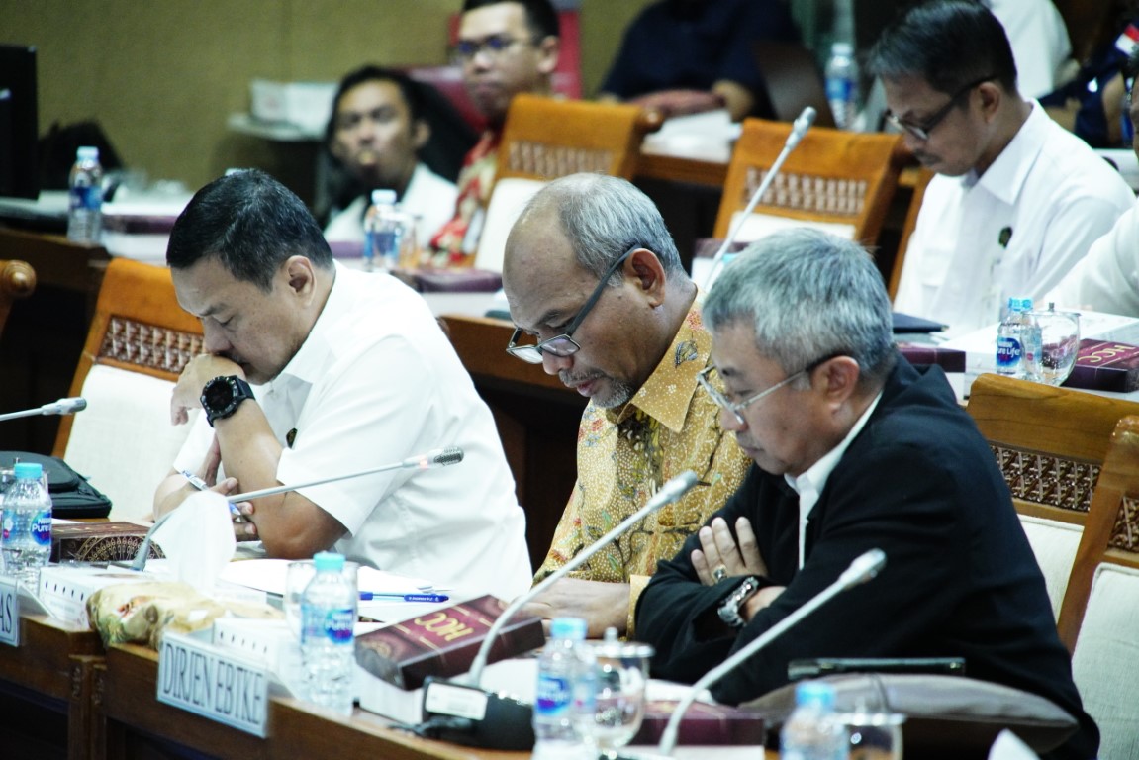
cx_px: 570
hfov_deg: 8.6
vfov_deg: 5.7
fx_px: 7595
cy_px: 380
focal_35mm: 240
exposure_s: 1/100
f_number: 6.3
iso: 10000
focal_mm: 240
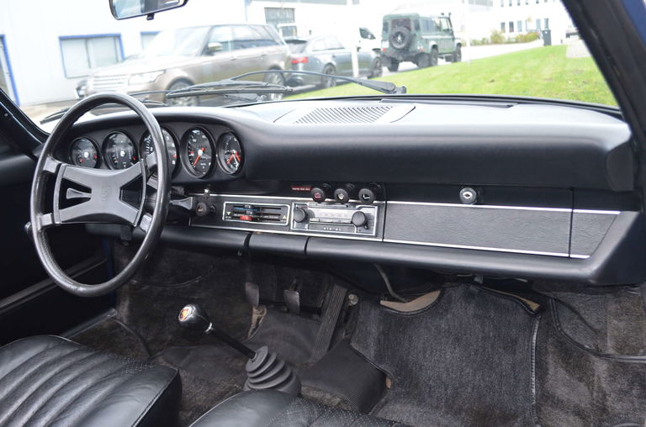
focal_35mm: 33
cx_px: 323
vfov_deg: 39.8
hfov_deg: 57.3
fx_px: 591
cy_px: 214
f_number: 3.8
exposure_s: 1/60
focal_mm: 22
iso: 500
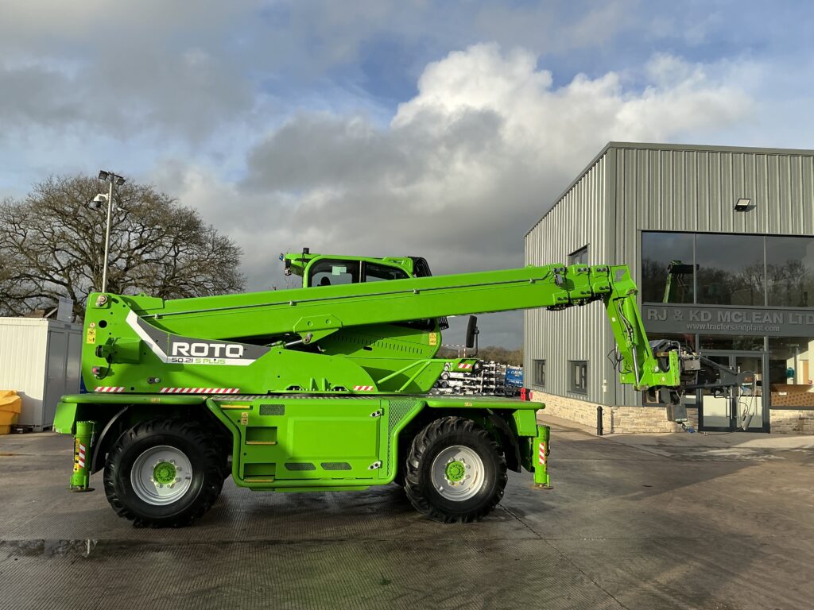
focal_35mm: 28
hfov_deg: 63.4
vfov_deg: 49.7
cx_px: 407
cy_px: 305
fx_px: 658
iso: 25
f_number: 1.8
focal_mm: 3
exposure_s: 1/1412
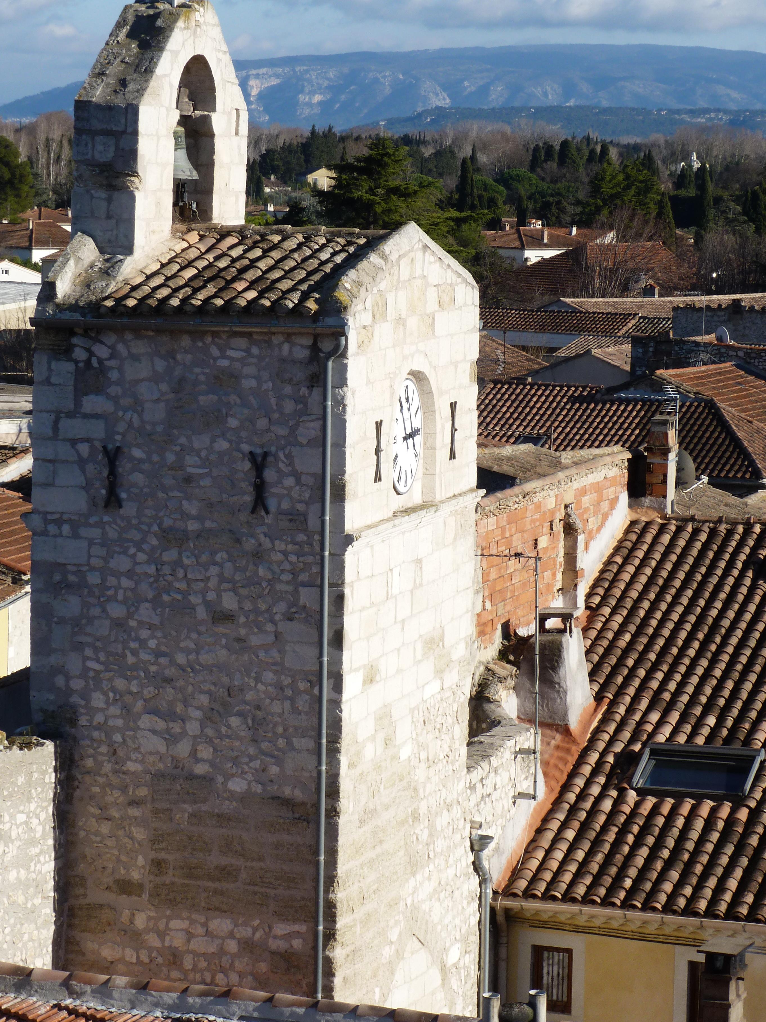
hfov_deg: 11.4
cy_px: 442
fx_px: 3835
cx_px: 375
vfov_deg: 15.2
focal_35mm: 130
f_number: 5.6
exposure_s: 1/320
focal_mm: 19.7
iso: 80
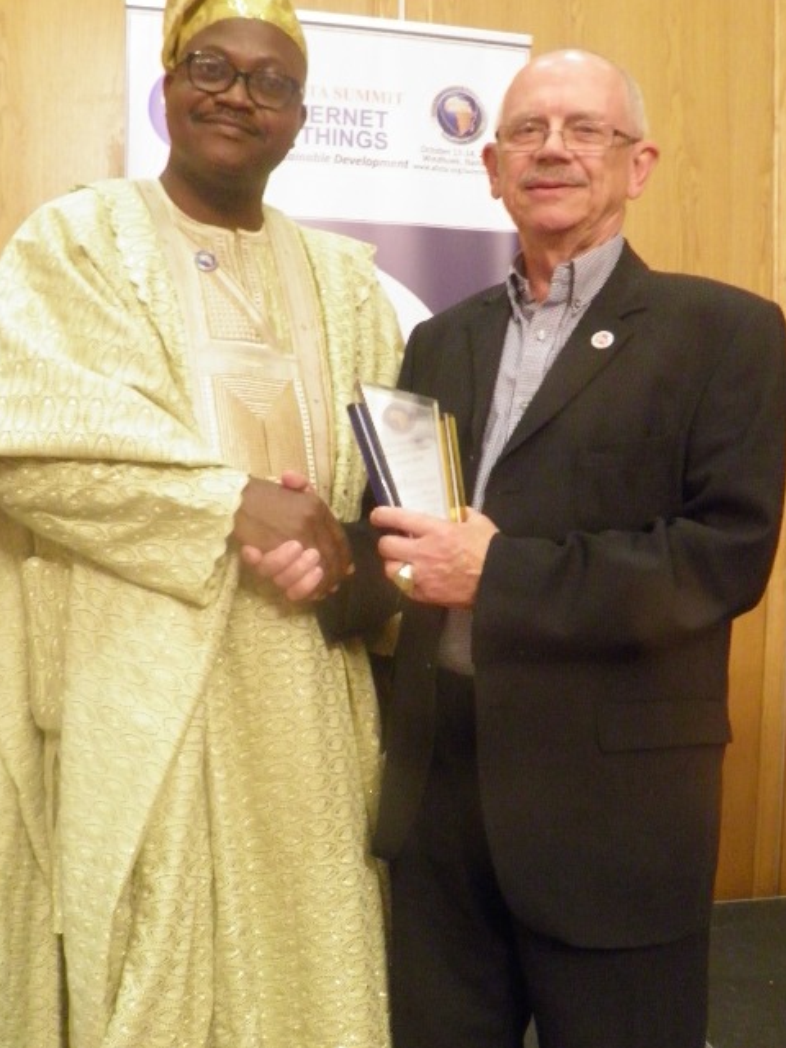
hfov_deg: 40.6
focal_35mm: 35
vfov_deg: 52.6
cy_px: 522
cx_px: 349
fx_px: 1060
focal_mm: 4.9
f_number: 2.8
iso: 400
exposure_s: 1/3
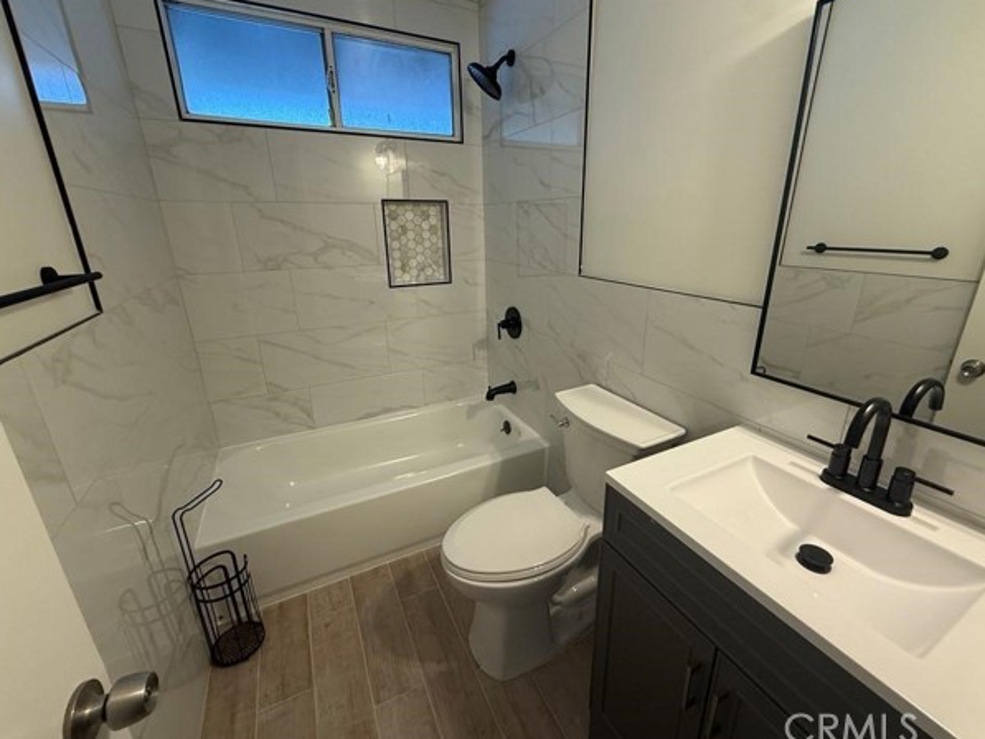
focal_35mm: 15
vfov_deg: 81.7
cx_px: 513
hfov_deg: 98.1
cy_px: 356
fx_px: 427
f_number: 2.2
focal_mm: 2.22
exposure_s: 1/60
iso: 200
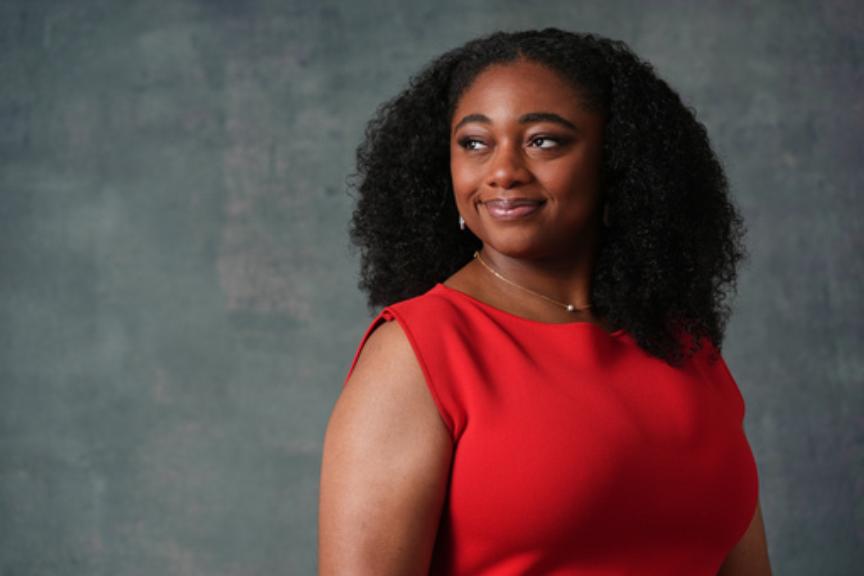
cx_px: 432
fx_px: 3143
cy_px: 288
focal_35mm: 131
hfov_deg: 15.7
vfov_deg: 10.5
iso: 250
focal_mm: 131
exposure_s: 1/320
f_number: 5
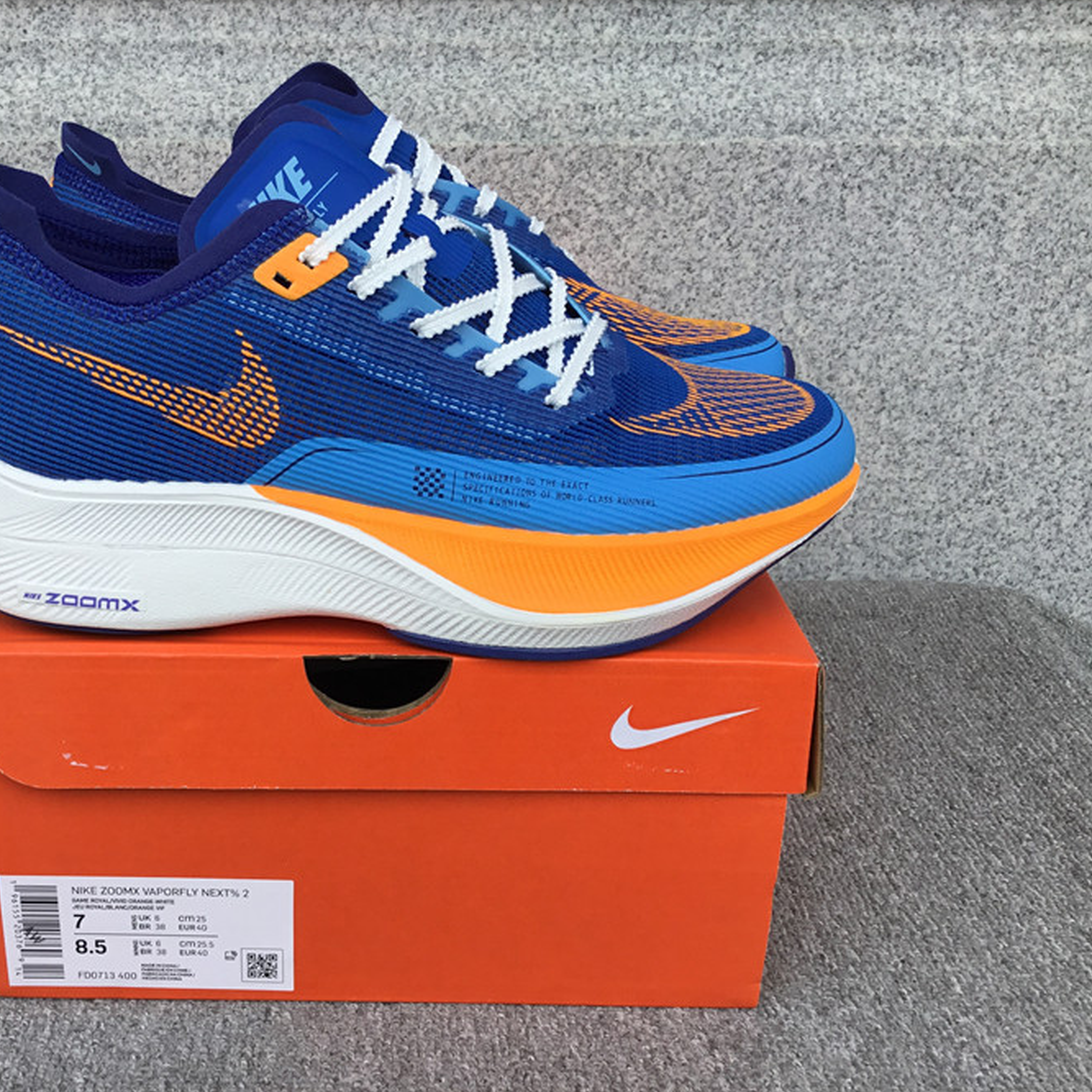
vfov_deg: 44.9
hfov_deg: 44.3
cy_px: 544
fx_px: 1321
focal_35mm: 37
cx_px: 374
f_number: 2.4
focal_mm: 3.3
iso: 25
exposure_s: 1/488
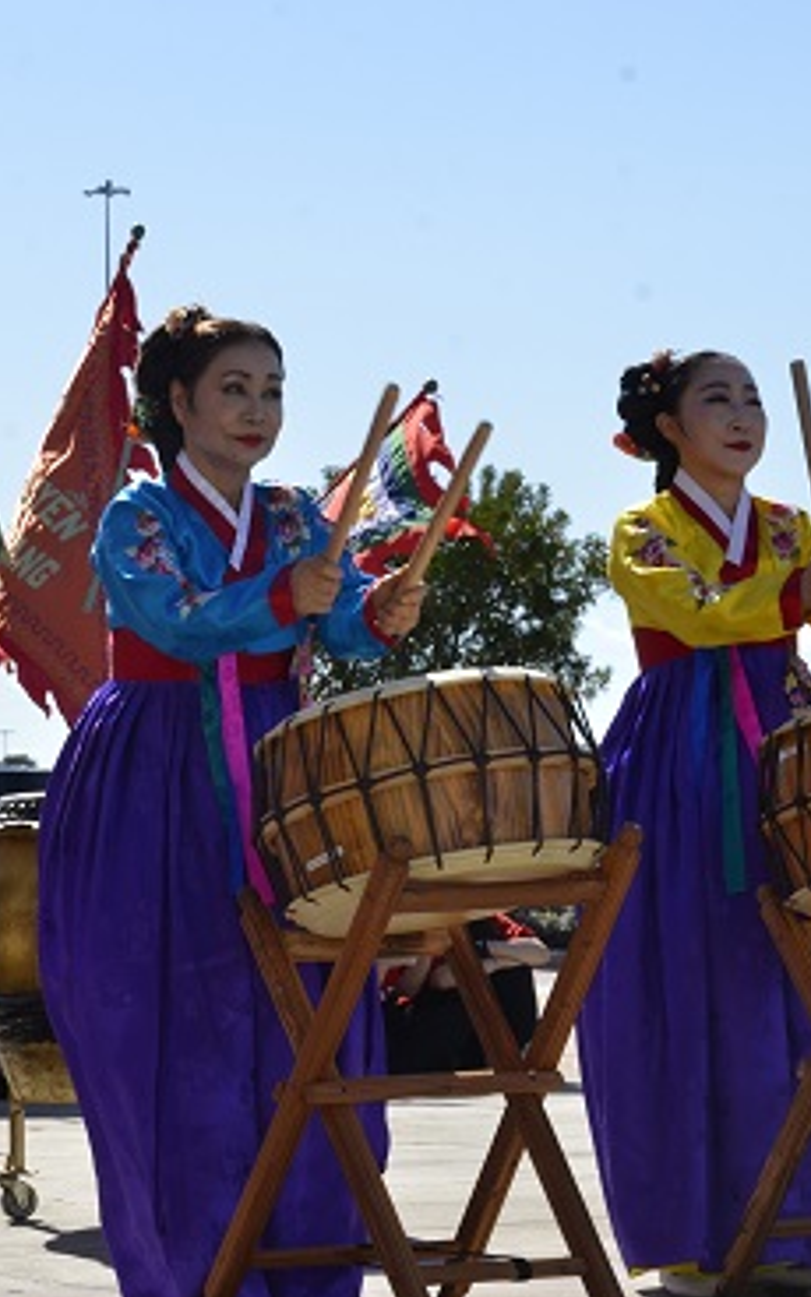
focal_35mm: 144
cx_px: 222
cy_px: 648
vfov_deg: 14.5
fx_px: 5092
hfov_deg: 9.1
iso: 250
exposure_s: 1/250
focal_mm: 62
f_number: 14
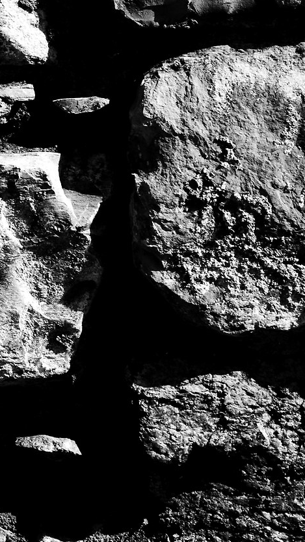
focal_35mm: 298
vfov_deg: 7.2
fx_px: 4285
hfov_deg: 4.0
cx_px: -440
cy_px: 63
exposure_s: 1/500
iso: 320
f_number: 11
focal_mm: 66
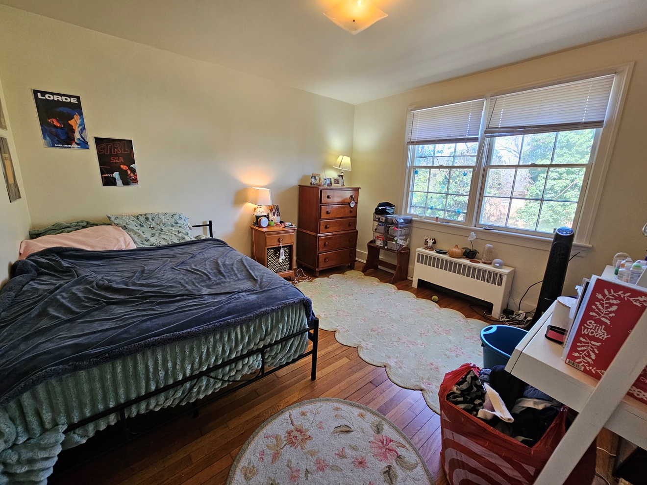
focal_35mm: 13
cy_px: 242
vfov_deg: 89.9
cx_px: 324
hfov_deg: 106.2
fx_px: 243
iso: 160
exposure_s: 1/60
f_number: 2.2
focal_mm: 2.2
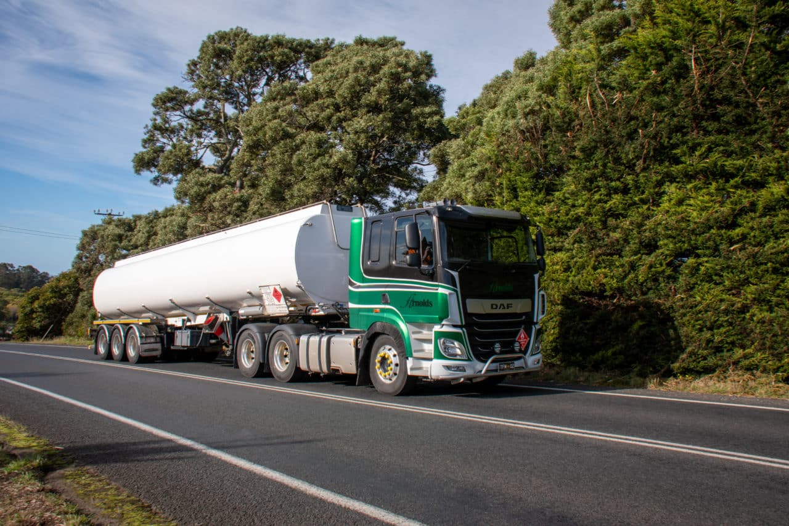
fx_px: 690
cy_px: 263
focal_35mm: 32
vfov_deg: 41.7
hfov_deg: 59.5
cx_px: 394
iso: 200
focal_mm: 21
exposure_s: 1/320
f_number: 9
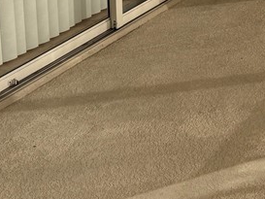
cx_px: 254
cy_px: -159
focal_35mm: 90
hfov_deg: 21.1
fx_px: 689
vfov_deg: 14.5
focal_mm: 6.76
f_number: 1.78
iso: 80
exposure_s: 1/1192
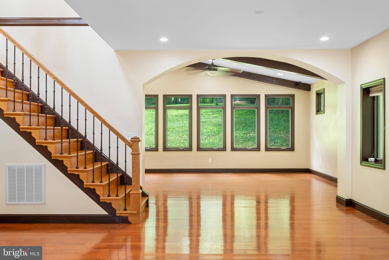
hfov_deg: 54.4
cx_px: 194
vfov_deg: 37.8
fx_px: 378
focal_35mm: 35
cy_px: 130
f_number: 4
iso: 320
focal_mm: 35
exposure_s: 1/10
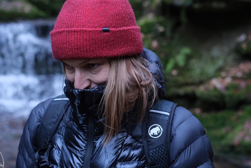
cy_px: 84
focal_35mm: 67
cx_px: 110
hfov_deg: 30.0
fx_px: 467
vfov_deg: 20.3
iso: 2500
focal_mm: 35
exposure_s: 1/125
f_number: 2.8
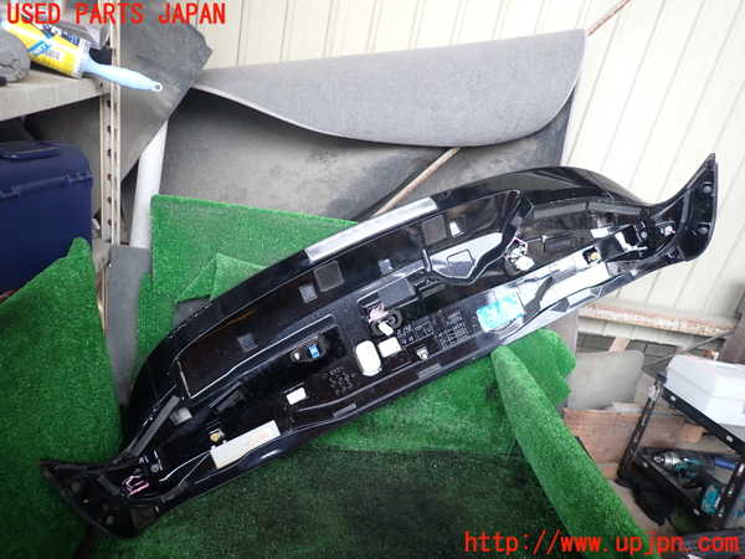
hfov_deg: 69.4
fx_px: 538
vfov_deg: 54.9
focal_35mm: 25
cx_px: 372
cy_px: 280
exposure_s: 1/40
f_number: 2
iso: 200
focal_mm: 4.5
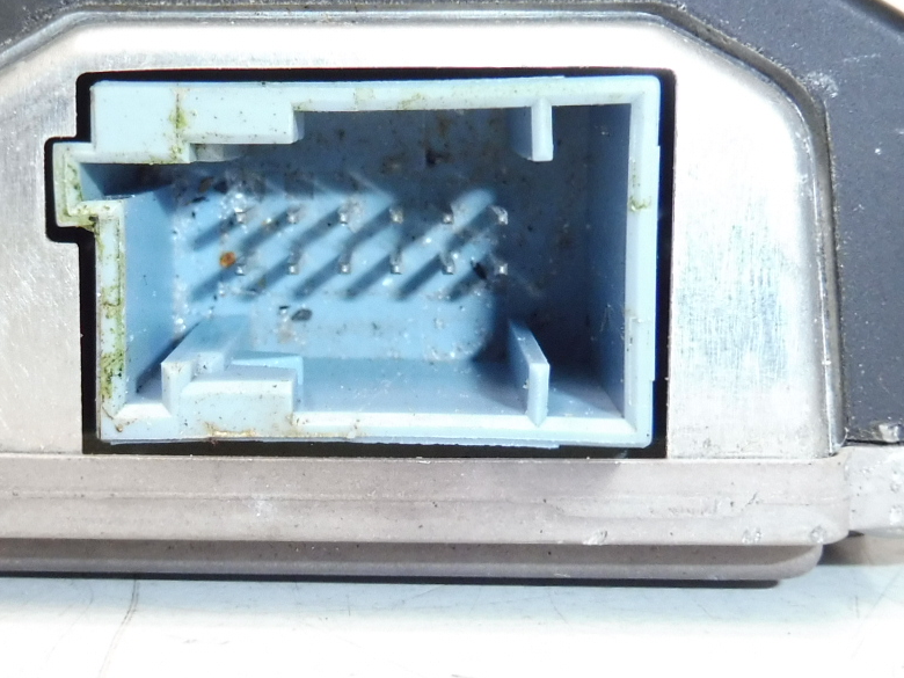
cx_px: 309
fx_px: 1645
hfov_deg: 30.5
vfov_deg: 23.3
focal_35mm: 63
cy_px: 309
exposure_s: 1/60
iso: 200
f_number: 3.5
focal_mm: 4.3
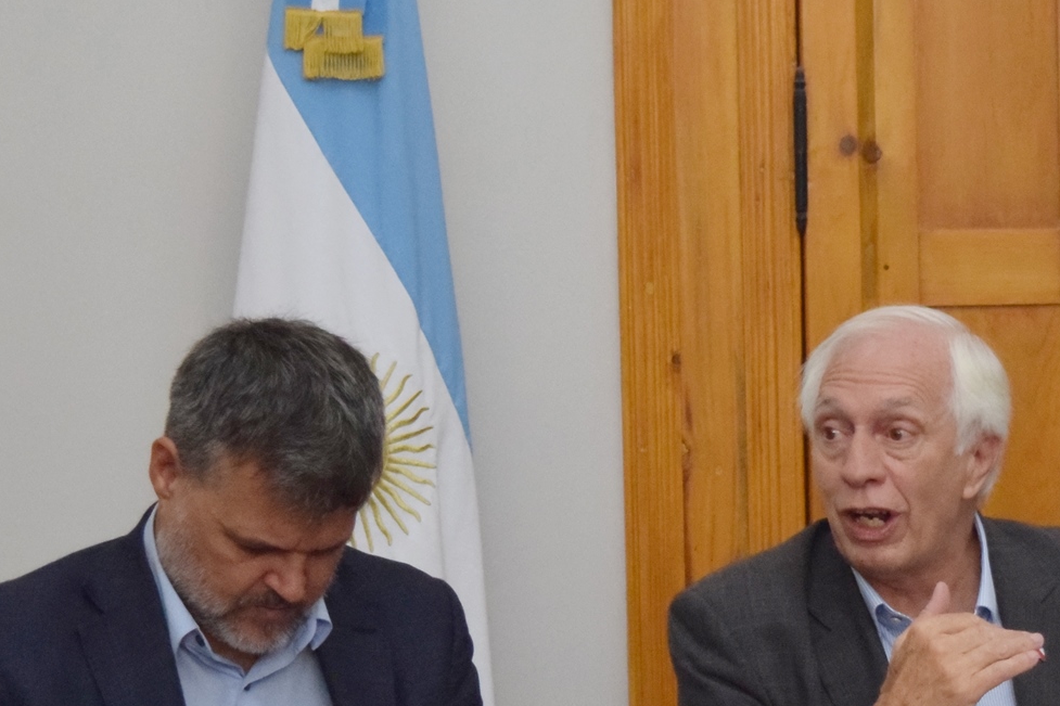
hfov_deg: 18.0
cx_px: 919
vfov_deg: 12.2
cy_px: 612
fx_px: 3297
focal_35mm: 112
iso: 1600
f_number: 4.8
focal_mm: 38
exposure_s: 1/160
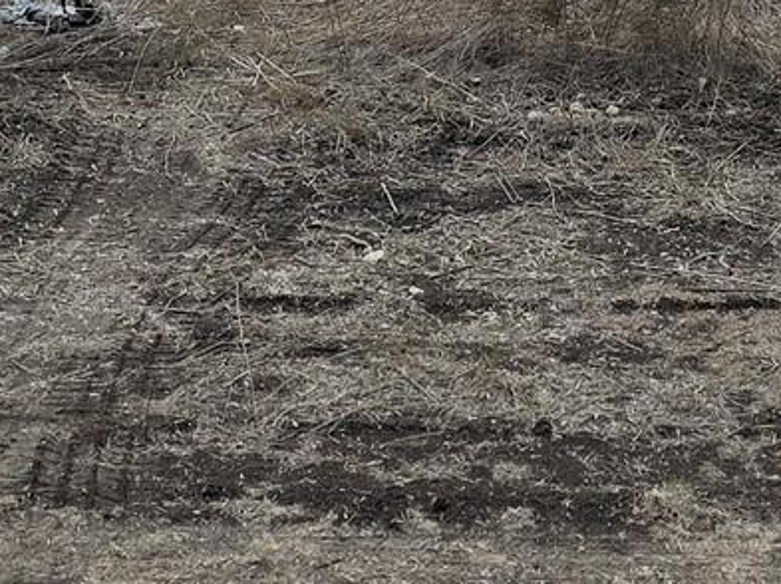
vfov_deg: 11.4
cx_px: 550
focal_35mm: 120
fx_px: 2705
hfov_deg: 16.4
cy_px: -465
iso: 12
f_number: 1.7
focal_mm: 6.3
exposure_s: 1/880
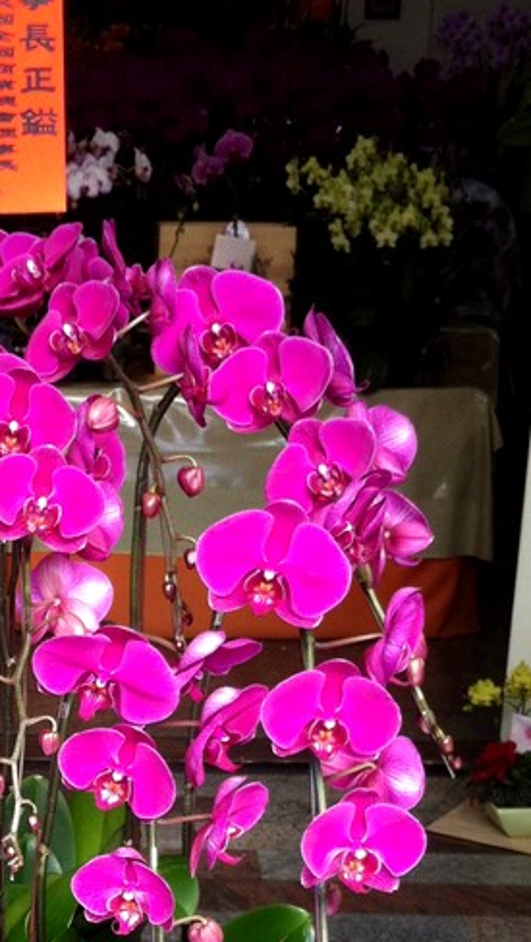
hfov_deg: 15.3
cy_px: 830
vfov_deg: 26.4
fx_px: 1950
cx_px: 34
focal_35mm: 78
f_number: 2.8
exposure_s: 1/138
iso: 80
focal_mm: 3.85
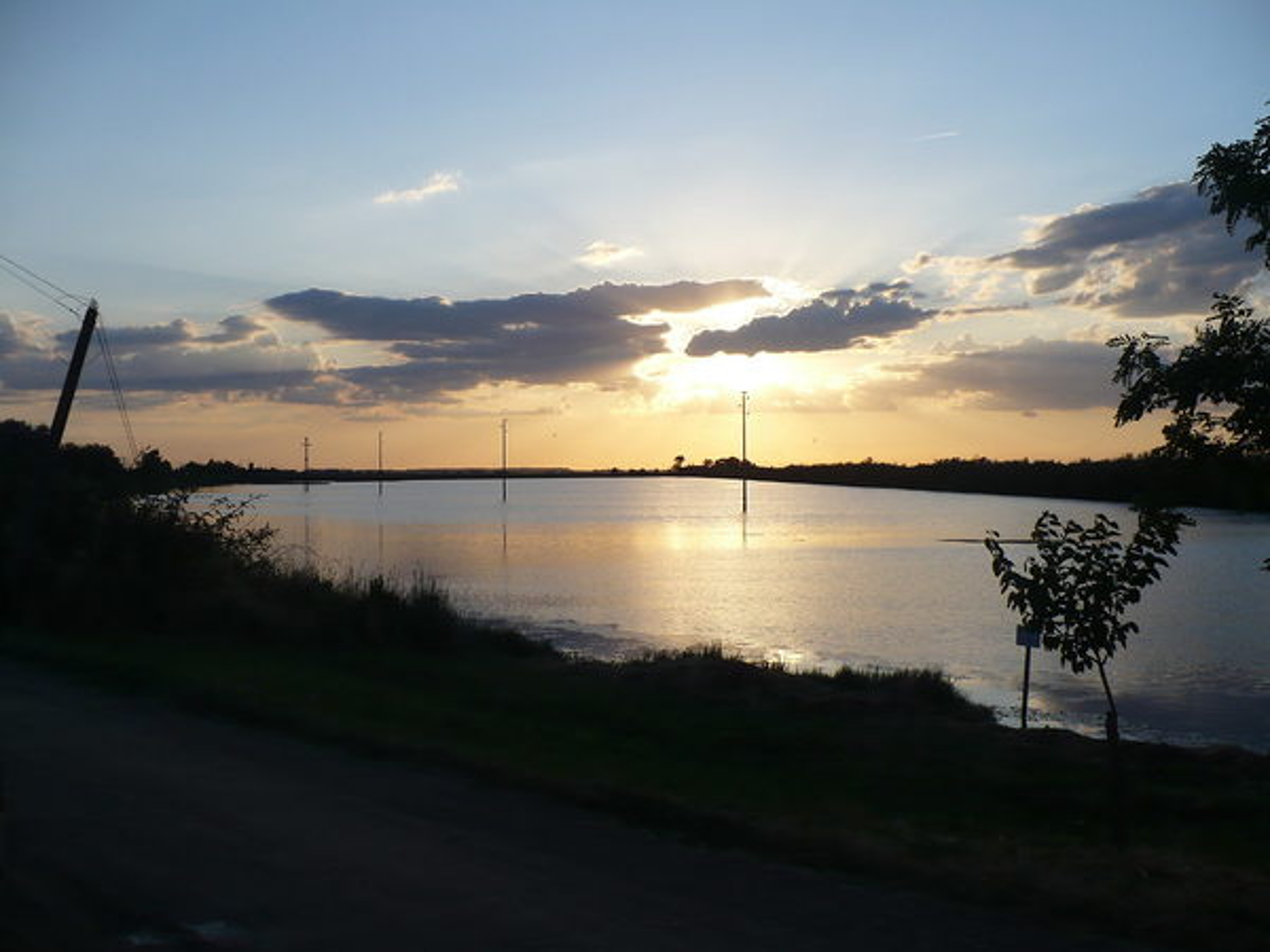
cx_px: 635
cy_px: 476
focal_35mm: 37
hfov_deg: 50.1
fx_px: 1357
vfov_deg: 38.7
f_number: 8
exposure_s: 1/250
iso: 100
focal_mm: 6.1
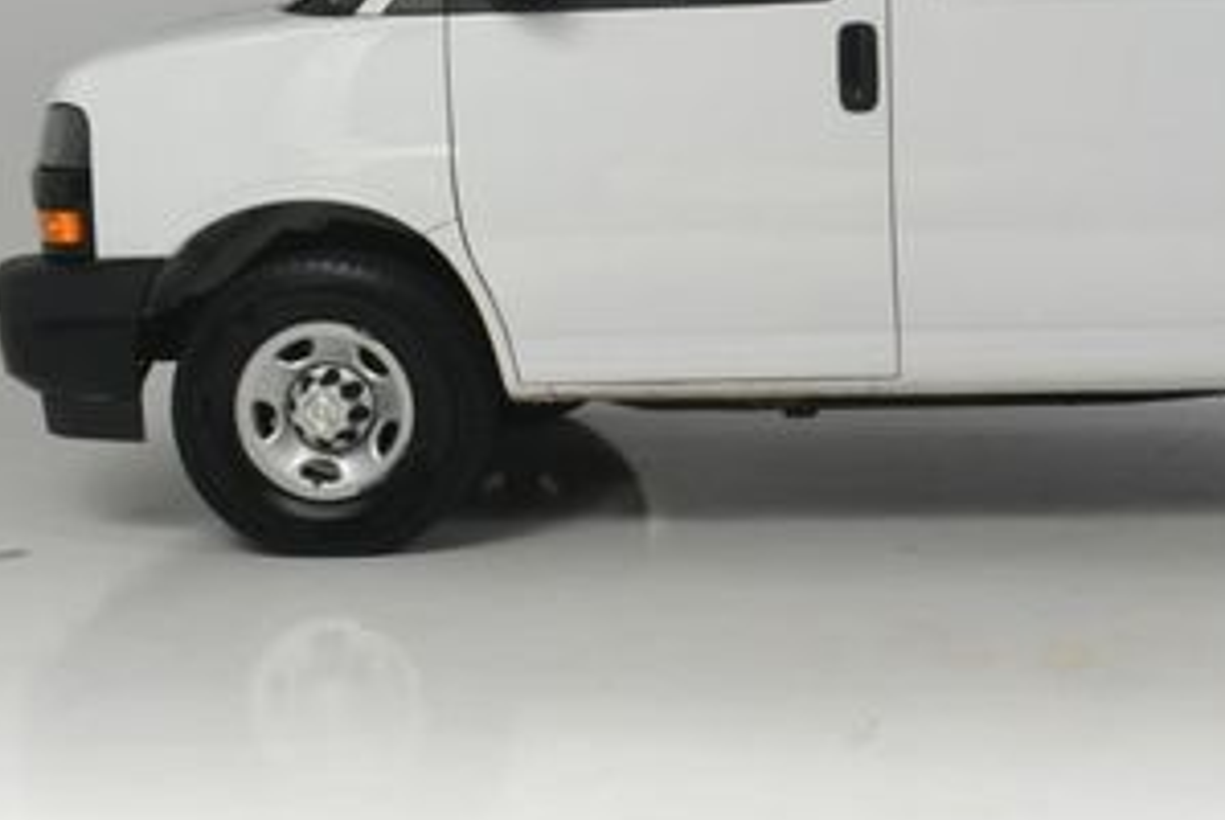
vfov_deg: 17.6
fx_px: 2623
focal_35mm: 77
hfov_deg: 25.1
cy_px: 168
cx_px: 1213
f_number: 13
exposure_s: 1/160
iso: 100
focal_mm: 18
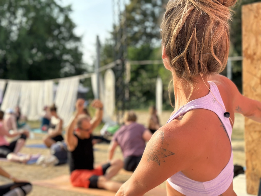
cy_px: 98
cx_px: 130
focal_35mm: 48
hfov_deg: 39.7
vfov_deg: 30.3
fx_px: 362
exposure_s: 1/1639
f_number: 1.78
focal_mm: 6.86
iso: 100
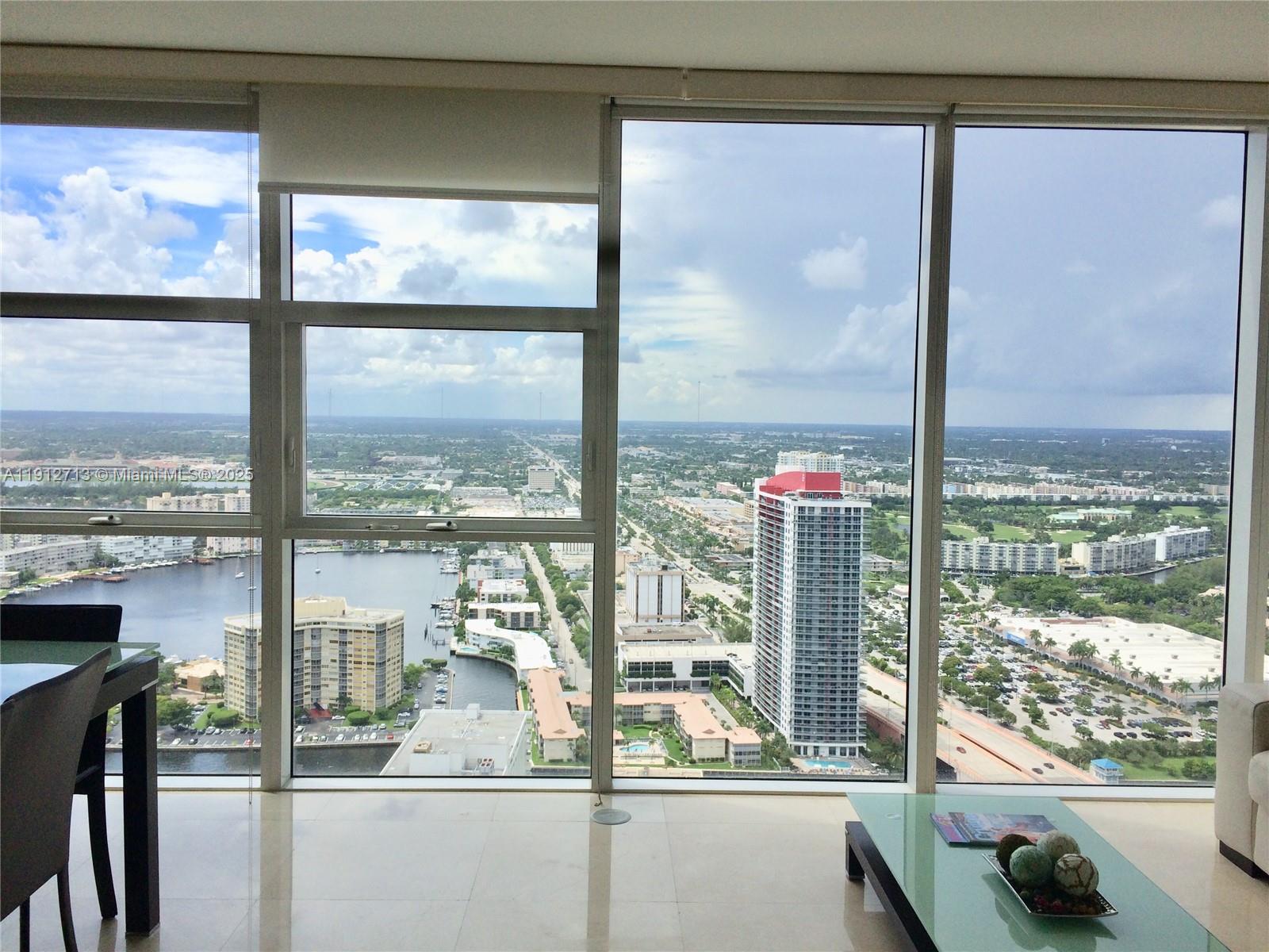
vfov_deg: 48.2
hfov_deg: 61.7
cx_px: 634
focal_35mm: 29
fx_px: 1063
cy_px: 476
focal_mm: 4.15
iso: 32
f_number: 2.2
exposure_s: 1/1208
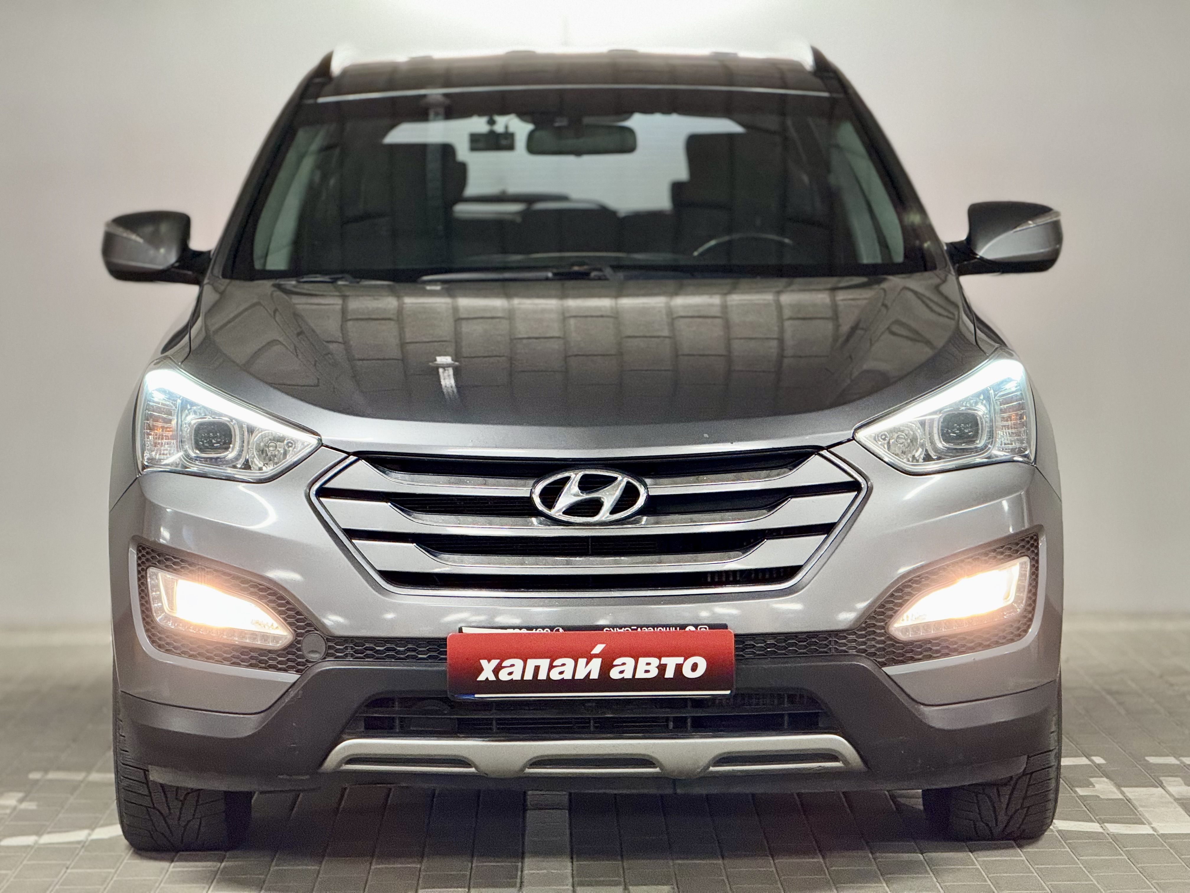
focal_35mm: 120
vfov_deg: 12.3
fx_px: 4125
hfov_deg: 16.4
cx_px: 595
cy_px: 446
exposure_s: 1/50
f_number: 2.8
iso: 500
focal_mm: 15.66
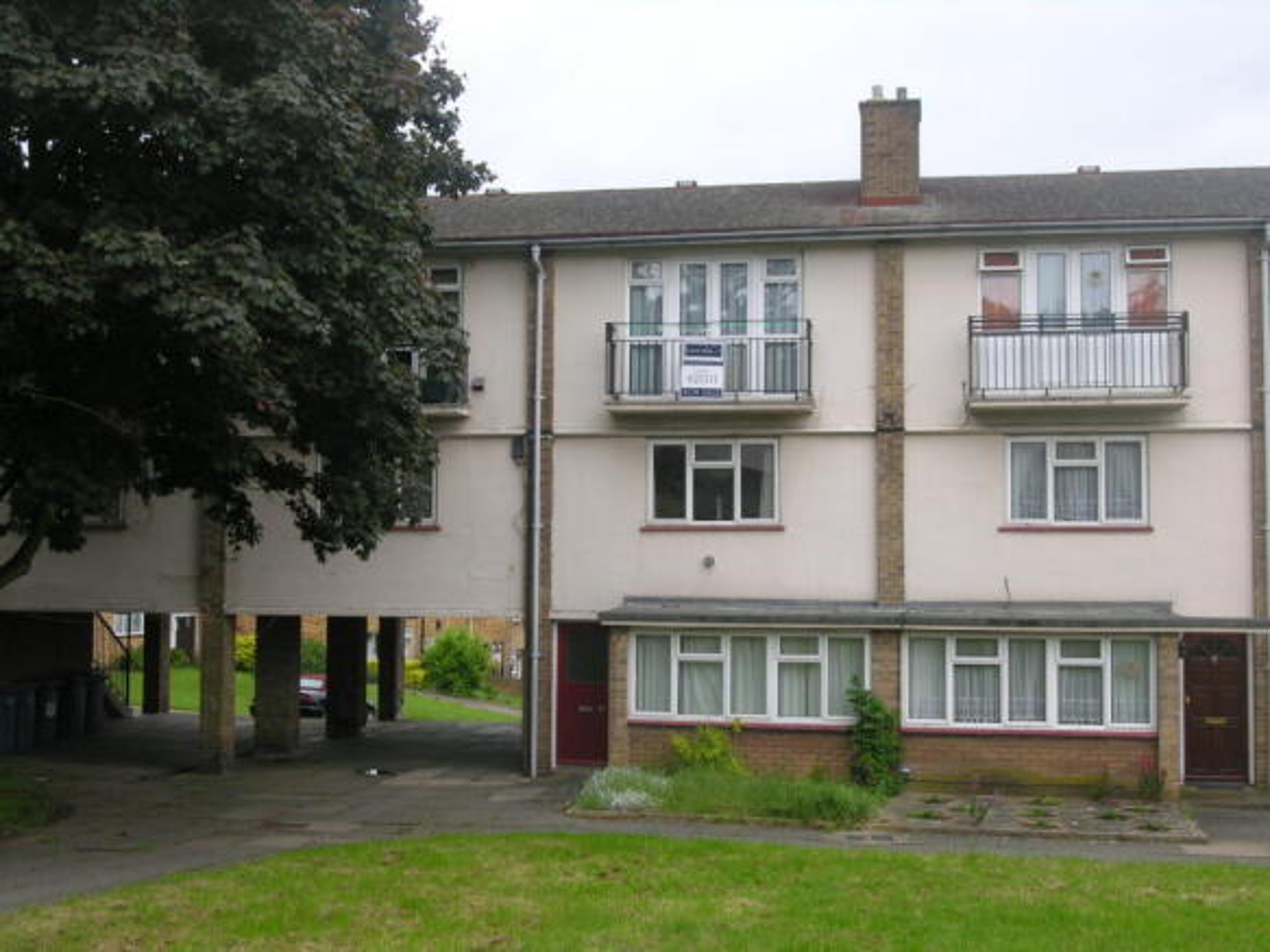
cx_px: 635
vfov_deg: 32.2
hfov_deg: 42.1
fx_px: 1651
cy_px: 476
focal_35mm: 45
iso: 50
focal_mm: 11.5
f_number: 4.8
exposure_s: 1/89.7
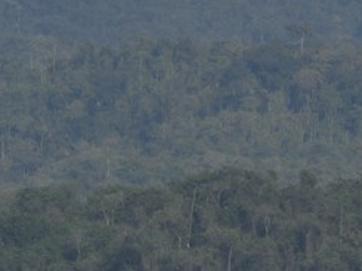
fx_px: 15247
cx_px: -658
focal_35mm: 1460
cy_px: 598
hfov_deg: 1.4
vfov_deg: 1.0
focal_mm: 155
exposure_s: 1/160
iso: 100
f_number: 12
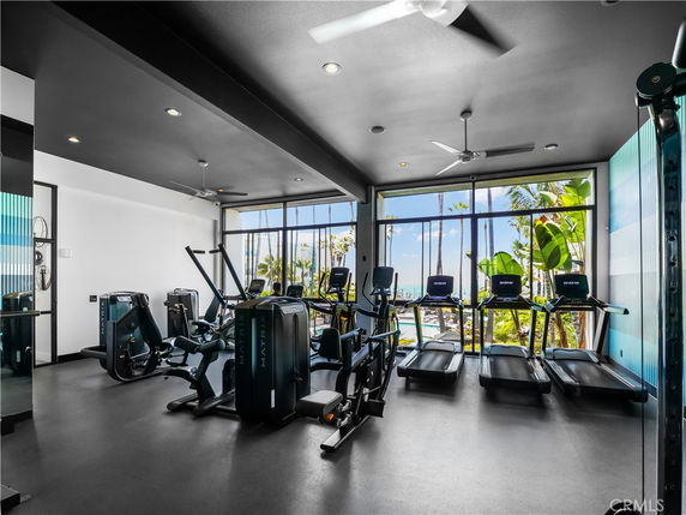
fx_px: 317
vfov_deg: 78.1
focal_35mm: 16
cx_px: 343
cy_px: 258
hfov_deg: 94.5
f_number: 5.6
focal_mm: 8
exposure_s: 1/640
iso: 1600
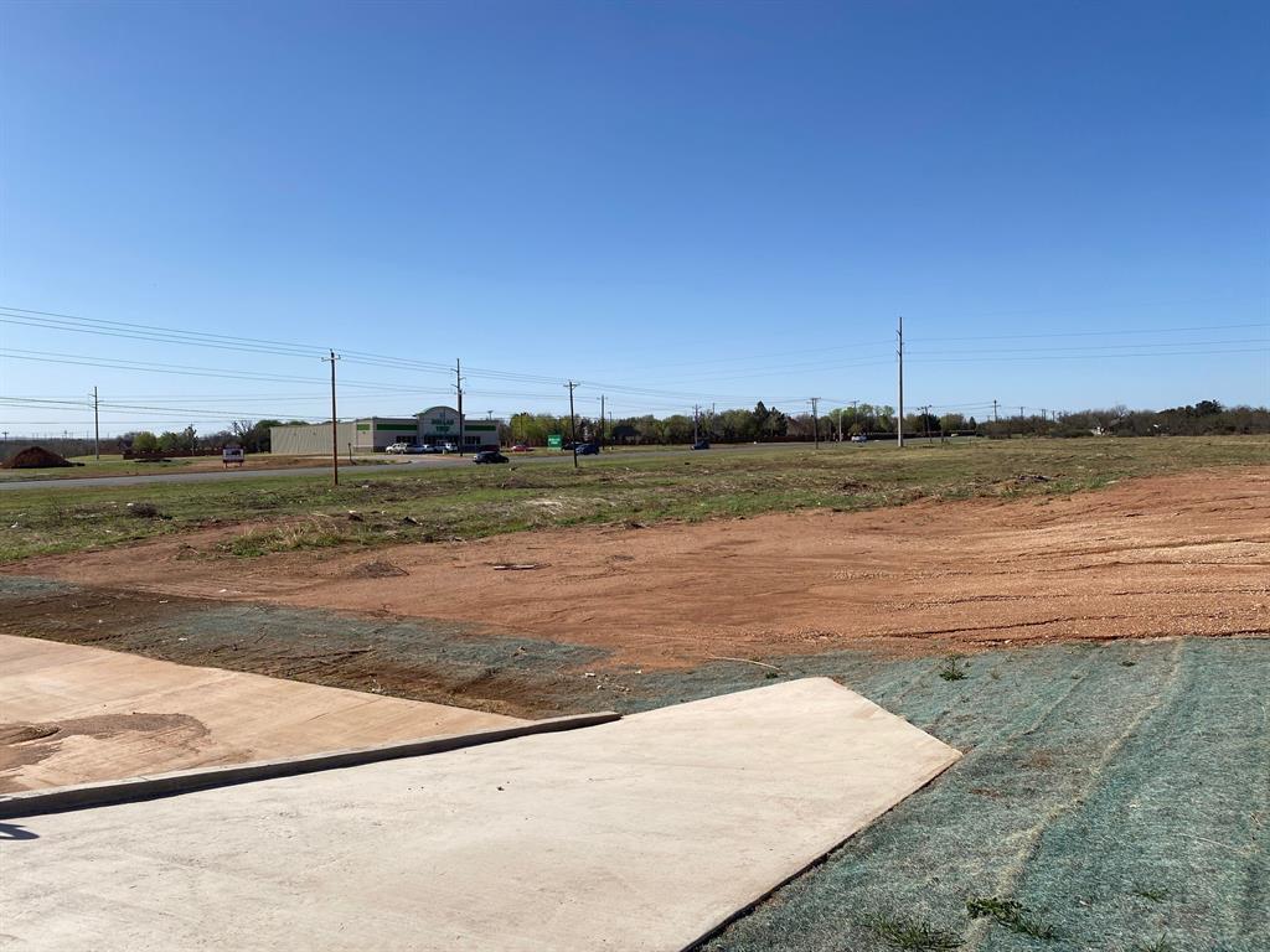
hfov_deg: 67.3
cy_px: 476
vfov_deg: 53.1
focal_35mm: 26
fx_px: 954
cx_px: 635
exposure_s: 1/4444
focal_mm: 4.25
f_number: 1.8
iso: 32
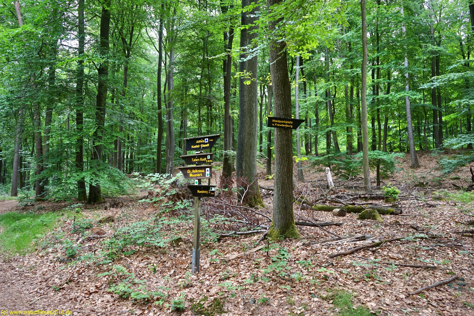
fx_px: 369
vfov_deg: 46.4
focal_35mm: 28
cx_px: 237
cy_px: 158
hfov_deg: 65.5
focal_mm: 28
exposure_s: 1/160
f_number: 4
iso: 320
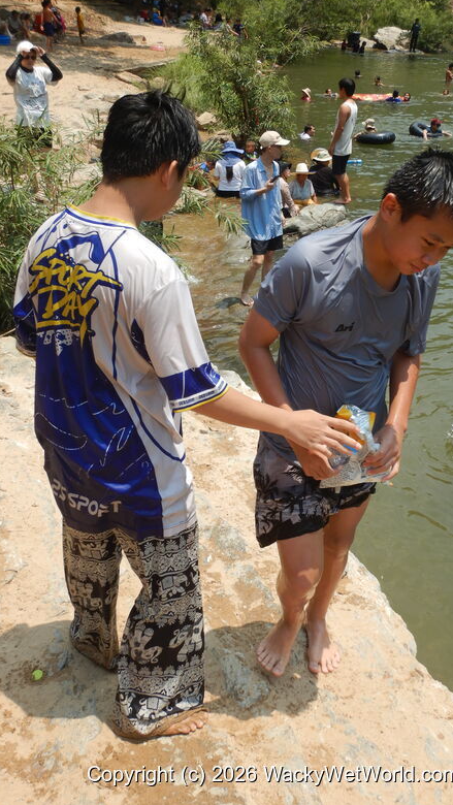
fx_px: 811
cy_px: 397
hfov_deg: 31.1
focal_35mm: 38
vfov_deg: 52.8
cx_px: 273
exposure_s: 1/640
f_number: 4.2
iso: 125
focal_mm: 6.1
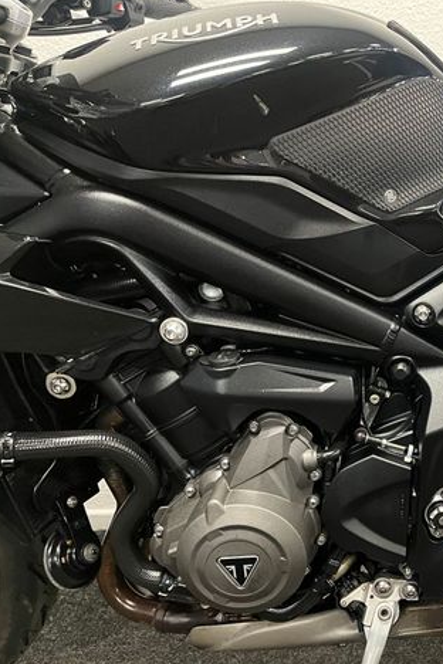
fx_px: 683
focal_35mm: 37
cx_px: 440
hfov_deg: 33.0
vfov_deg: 51.9
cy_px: 326
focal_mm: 5.1
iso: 400
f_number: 1.6
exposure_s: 1/50
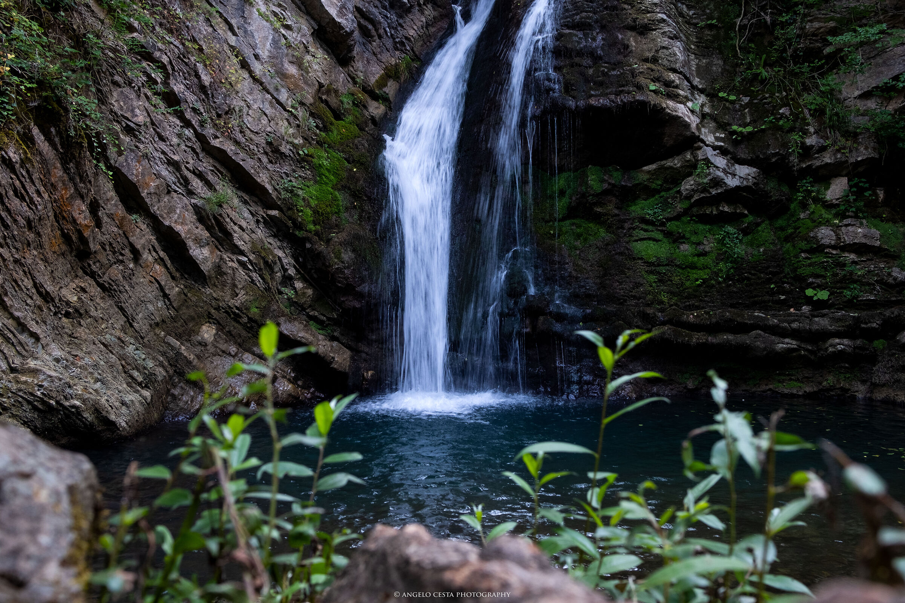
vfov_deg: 37.9
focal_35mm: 35
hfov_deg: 54.4
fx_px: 880
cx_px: 452
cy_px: 302
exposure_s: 1/25
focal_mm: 23
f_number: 5.6
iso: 400
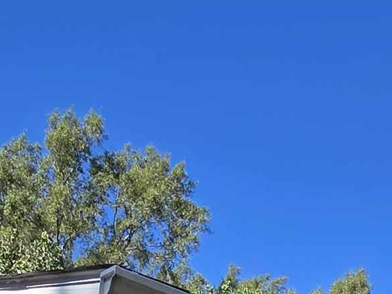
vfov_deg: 15.0
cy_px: 668
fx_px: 770
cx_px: 327
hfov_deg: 27.8
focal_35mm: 68
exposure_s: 1/1505
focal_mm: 2.2
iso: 50
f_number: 2.2
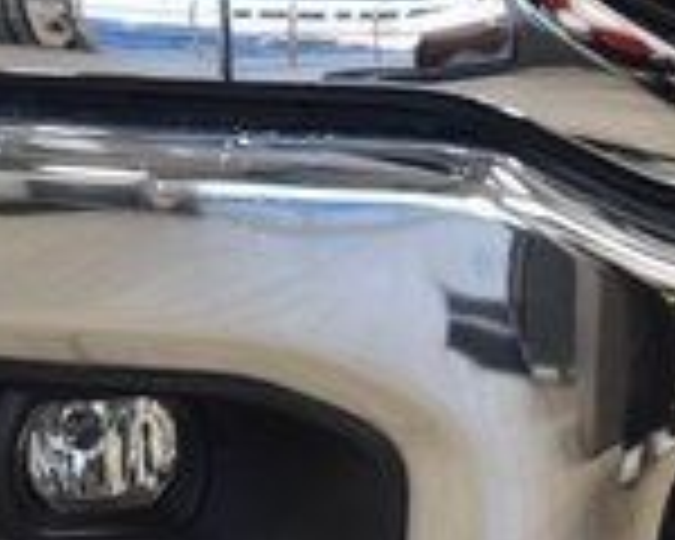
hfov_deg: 10.6
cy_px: 142
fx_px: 3476
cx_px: 1094
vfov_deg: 8.9
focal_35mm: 174
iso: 1600
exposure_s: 1/60
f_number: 6.3
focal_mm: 29
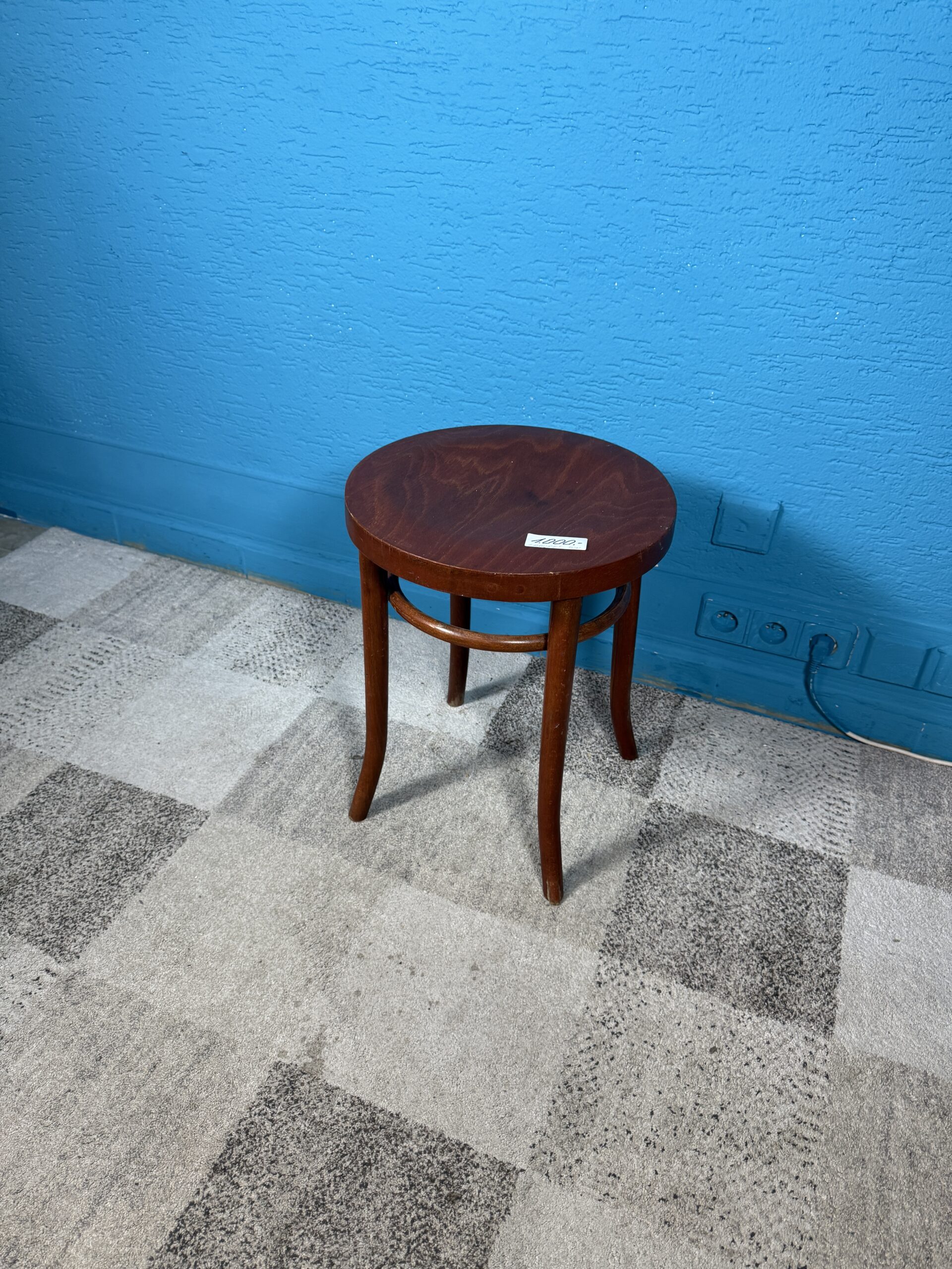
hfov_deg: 56.8
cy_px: 634
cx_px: 476
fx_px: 880
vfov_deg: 71.6
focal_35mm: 24
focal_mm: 6.76
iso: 160
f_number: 1.78
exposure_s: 1/100
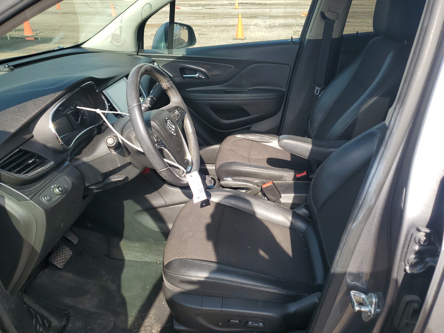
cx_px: 222
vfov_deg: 53.1
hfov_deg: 67.3
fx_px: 333
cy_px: 166
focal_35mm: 26
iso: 50
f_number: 1.5
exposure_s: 1/1000
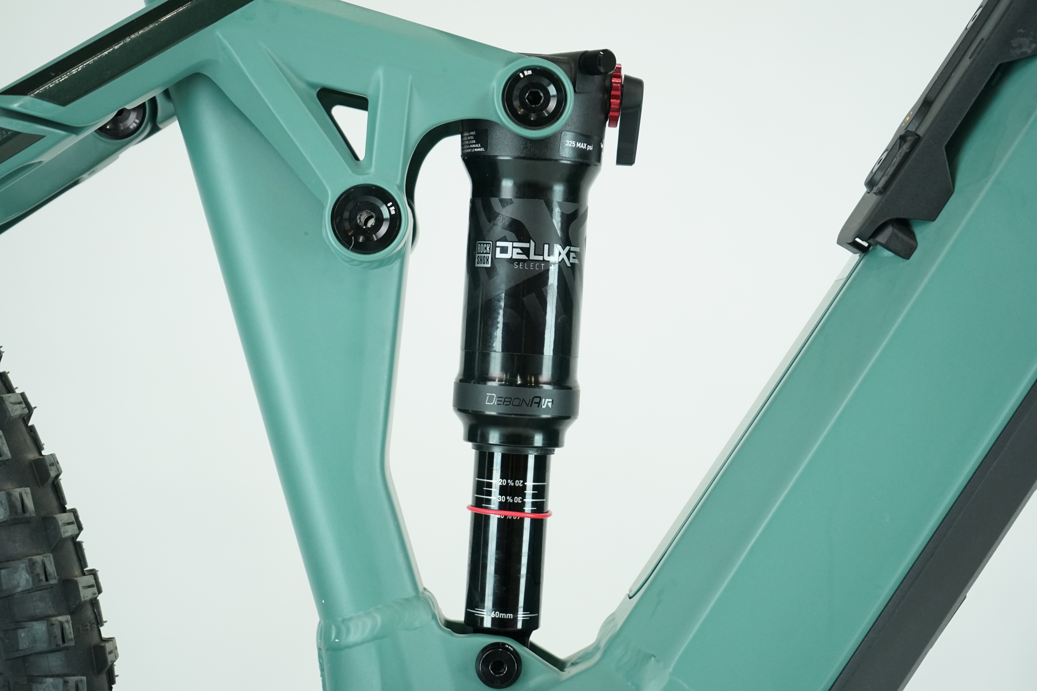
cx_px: 518
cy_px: 346
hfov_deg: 28.8
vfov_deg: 19.5
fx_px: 2016
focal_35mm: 70
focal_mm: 70
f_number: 5.6
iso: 1600
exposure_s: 1/200
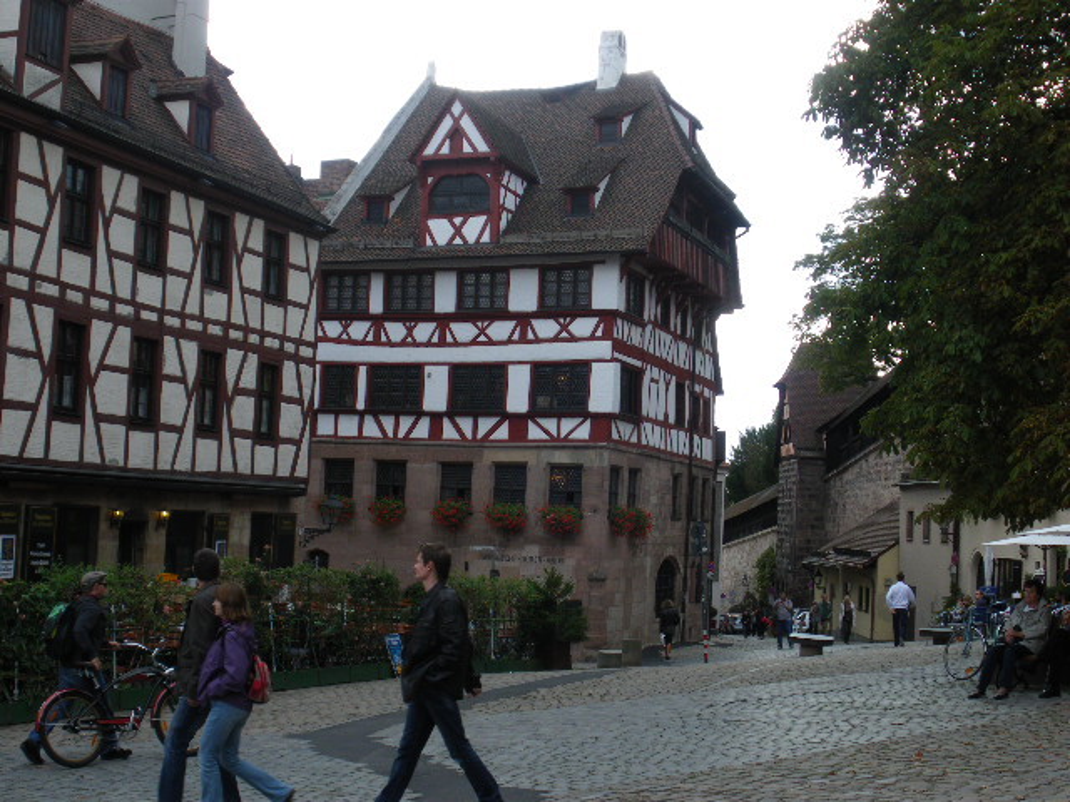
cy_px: 401
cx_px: 535
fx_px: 1576
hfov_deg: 37.5
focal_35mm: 51
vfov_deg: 28.6
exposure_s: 1/160
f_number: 4.4
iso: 64
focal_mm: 9
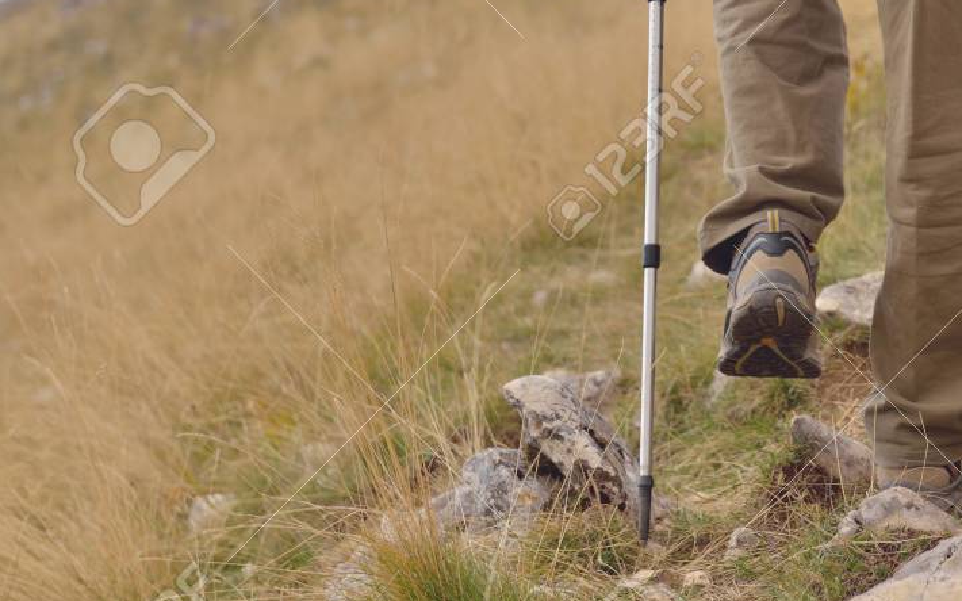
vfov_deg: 10.6
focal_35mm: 123
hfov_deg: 16.7
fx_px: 3224
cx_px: 878
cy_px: 99
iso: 64
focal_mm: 66
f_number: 4.5
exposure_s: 1/500
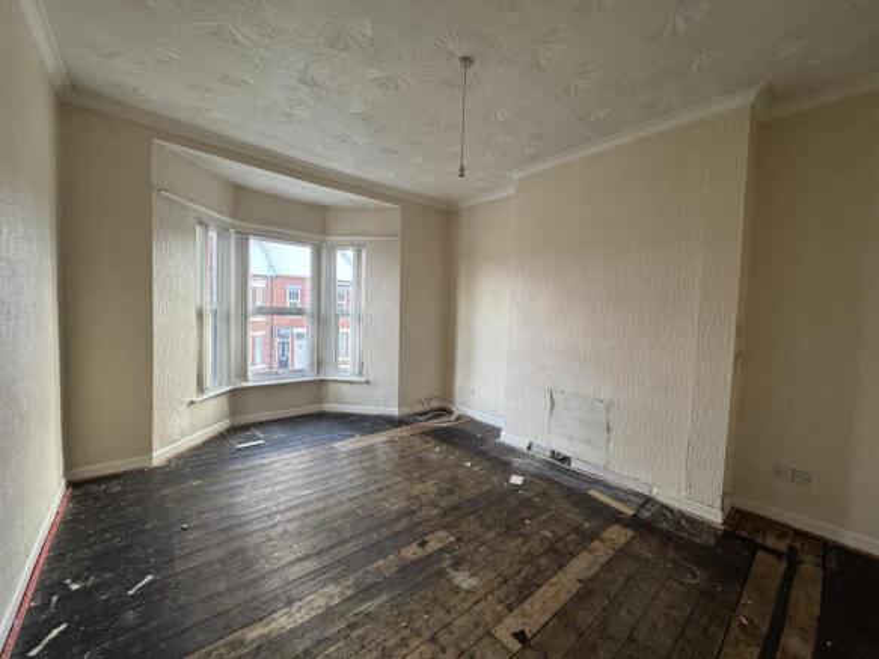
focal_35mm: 14
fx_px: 355
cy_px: 330
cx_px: 440
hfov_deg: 102.1
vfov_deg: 85.7
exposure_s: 1/99
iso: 200
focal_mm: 2.22
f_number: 2.2
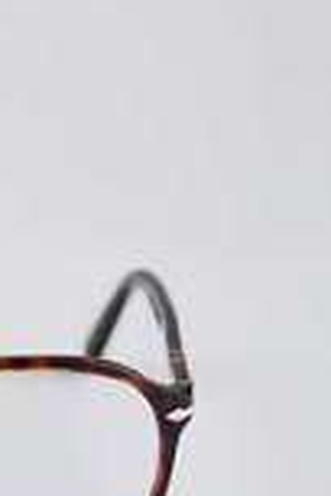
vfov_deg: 5.7
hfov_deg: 3.8
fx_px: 5014
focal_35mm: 364
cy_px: 225
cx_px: -166
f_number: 4.5
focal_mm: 77
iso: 100
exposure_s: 1/125
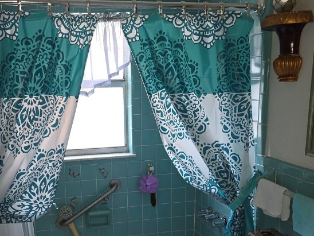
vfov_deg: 33.3
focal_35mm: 43
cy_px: 158
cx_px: 106
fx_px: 390
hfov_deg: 43.3
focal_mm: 6.3
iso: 100
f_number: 1.7
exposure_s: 1/60
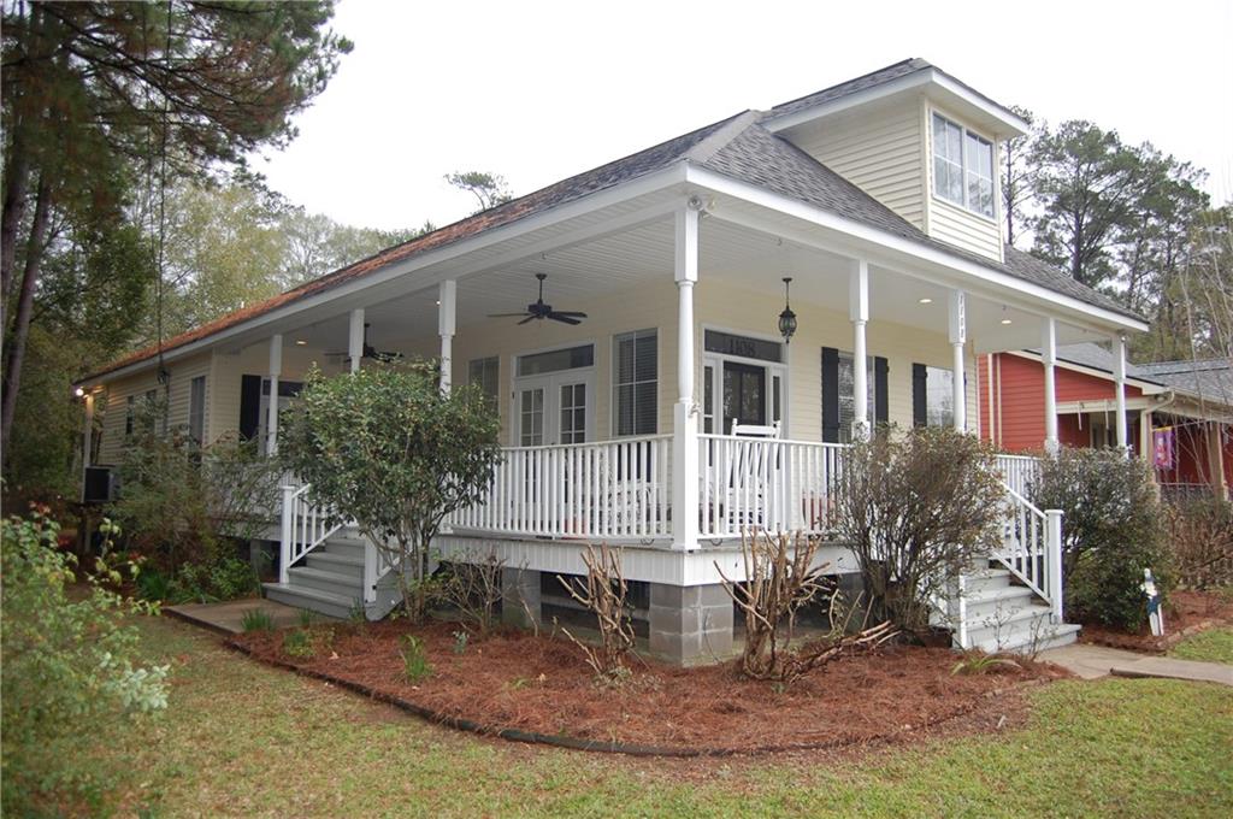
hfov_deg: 67.4
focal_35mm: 27
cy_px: 410
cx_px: 616
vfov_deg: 47.8
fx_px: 924
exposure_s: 1/400
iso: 400
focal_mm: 18
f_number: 3.5
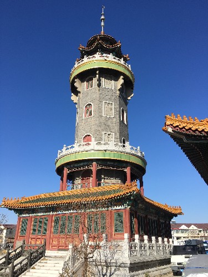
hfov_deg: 48.2
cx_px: 104
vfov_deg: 61.7
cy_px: 138
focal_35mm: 29
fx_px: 232
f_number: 2.2
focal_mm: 4.15
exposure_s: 1/1672
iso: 25
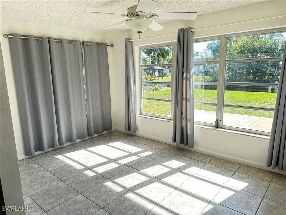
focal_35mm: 24
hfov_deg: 71.6
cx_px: 143
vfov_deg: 56.8
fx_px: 198
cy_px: 108
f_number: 1.78
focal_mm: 6.86
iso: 80
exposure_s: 1/482
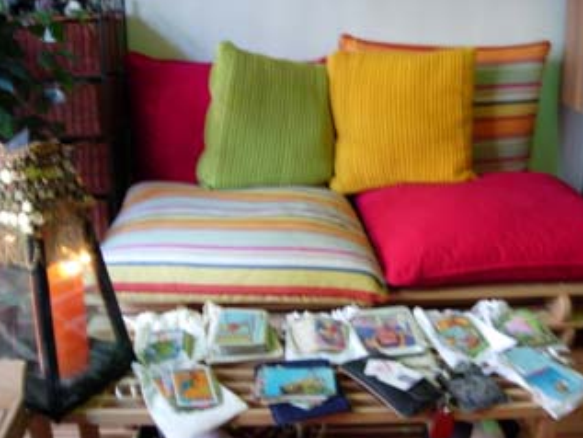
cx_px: 305
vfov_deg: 34.3
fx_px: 708
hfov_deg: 44.8
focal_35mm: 42
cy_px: 238
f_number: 2.8
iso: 102
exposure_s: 1/4
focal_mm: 7.8
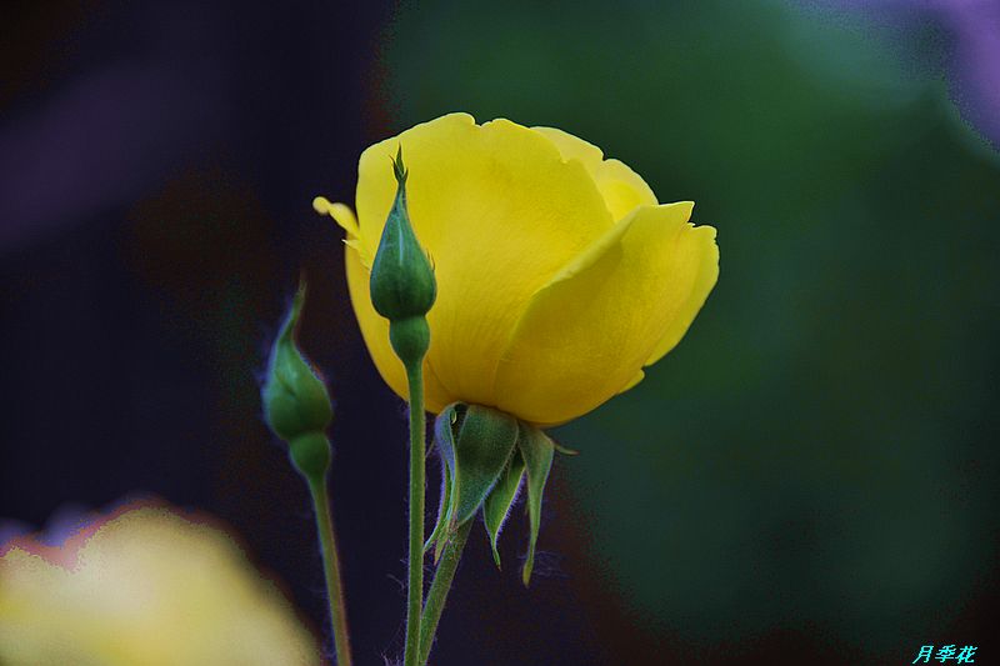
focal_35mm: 300
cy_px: 333
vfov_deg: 4.6
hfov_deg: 6.9
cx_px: 500
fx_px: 8331
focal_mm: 300
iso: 800
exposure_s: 1/320
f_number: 5.6
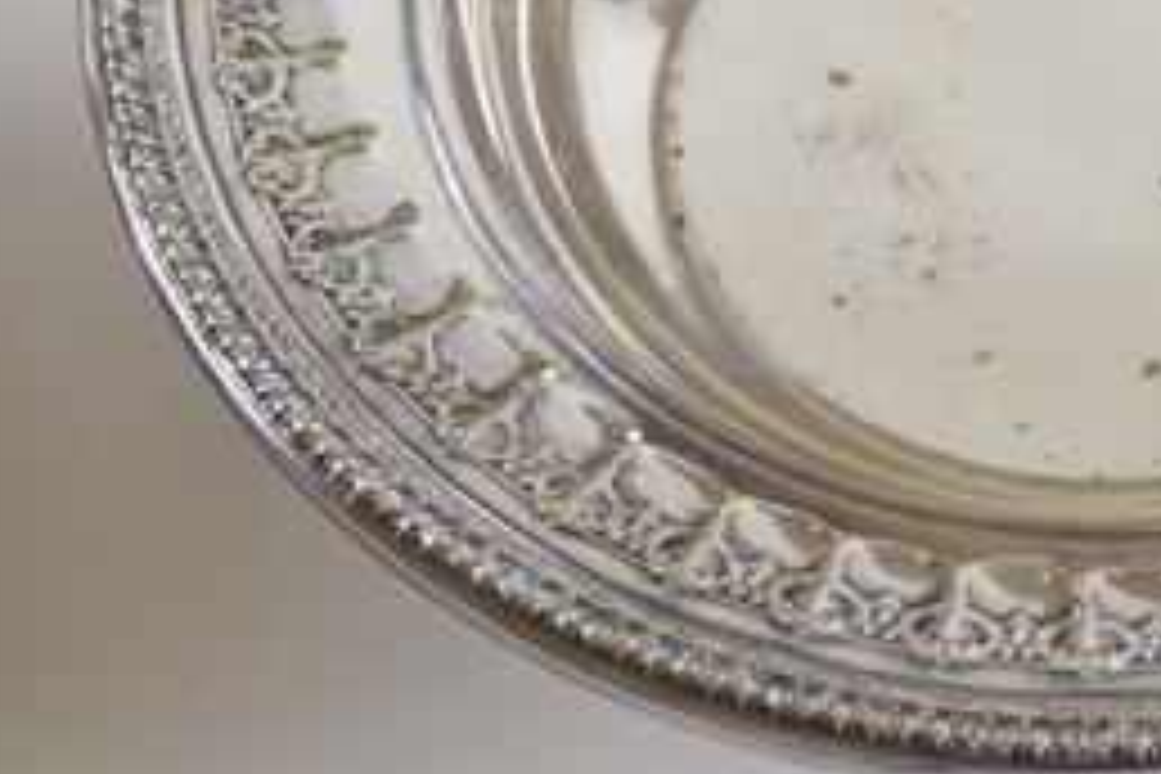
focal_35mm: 122
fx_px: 3939
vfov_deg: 11.1
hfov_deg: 16.4
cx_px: 1170
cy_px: -45
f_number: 6.3
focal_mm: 35
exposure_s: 1/160
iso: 200
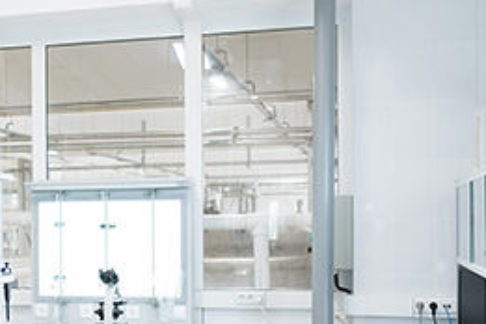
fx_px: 904
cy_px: 246
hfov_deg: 29.1
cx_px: 71
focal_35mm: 67
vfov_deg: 20.1
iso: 800
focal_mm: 35
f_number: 4
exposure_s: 1/160
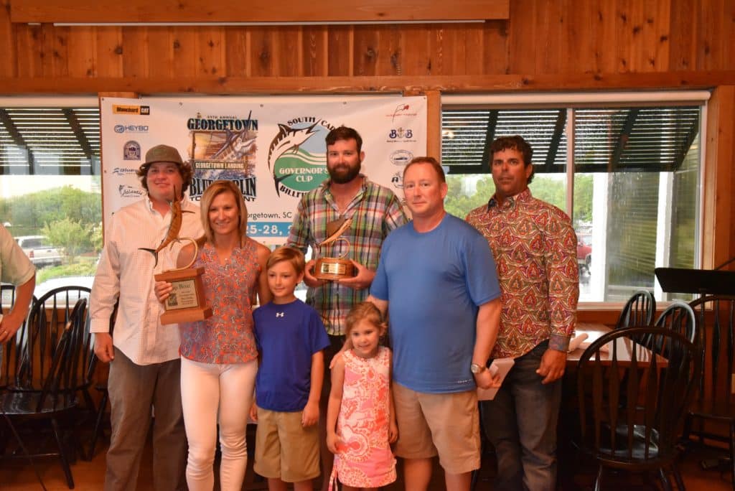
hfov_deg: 55.8
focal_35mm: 34
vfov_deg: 38.9
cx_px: 368
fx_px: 695
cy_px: 246
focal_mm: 34
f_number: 13
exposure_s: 1/60
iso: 10000
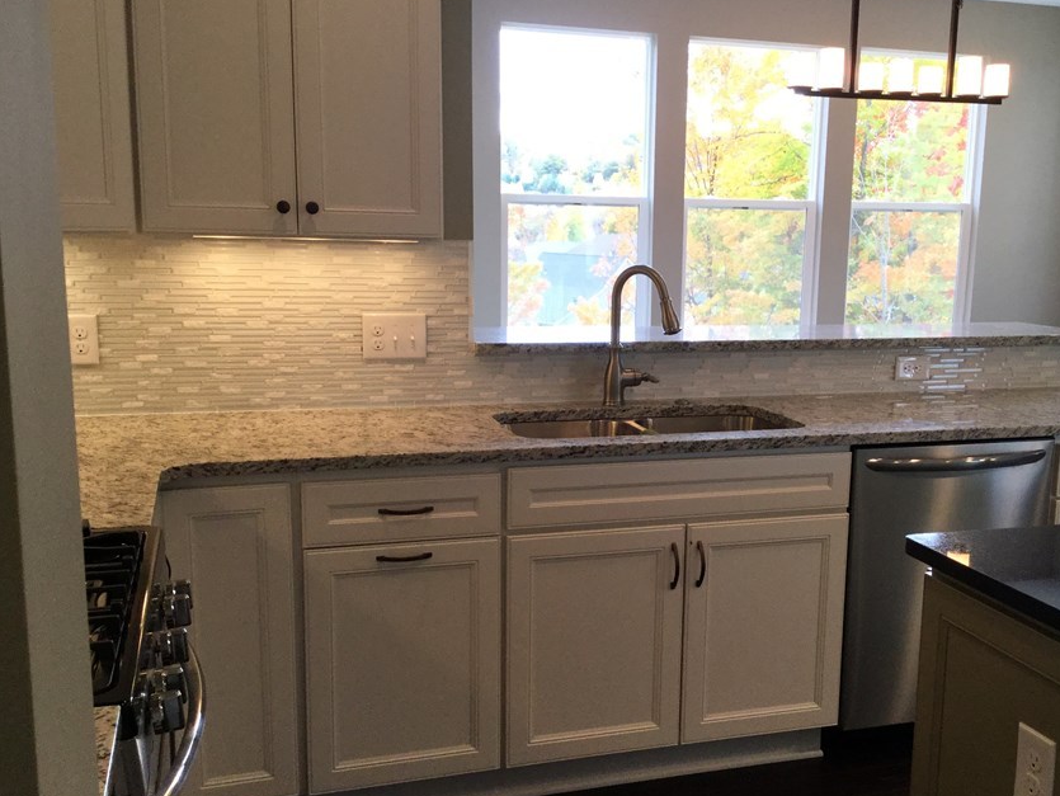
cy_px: 438
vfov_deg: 37.7
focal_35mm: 38
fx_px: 1164
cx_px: 608
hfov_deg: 48.8
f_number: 2.4
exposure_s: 1/40
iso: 25
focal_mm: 3.3
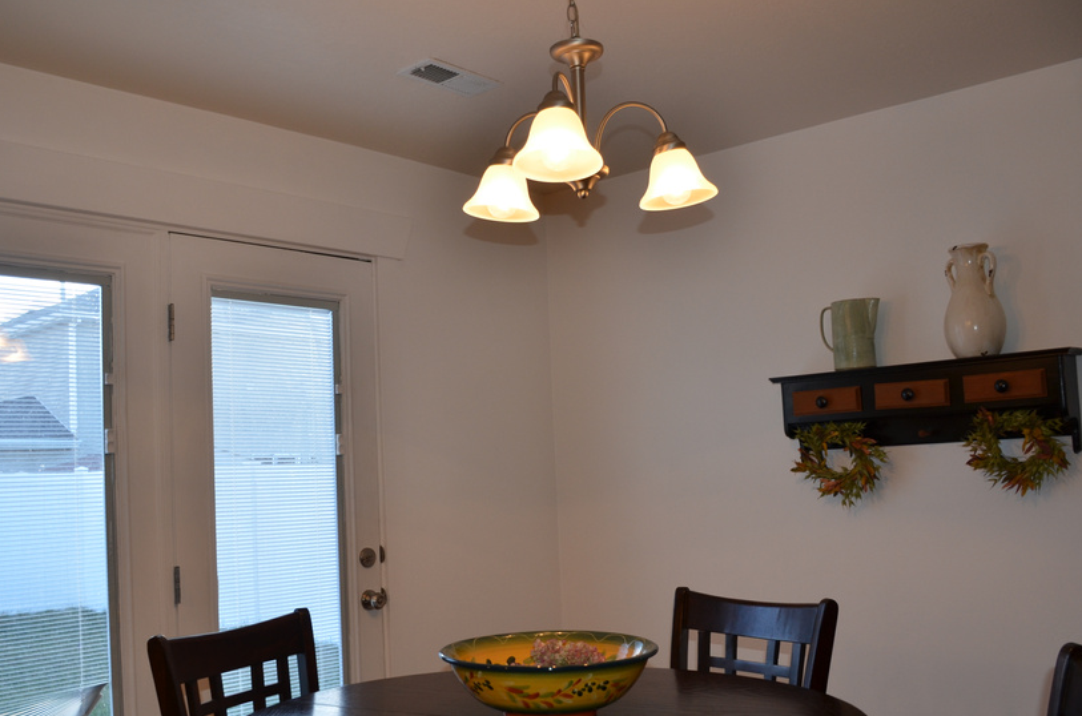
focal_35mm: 34
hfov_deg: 55.9
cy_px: 414
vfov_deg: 38.6
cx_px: 504
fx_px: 1019
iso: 250
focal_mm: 18
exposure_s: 1/125
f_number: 3.5
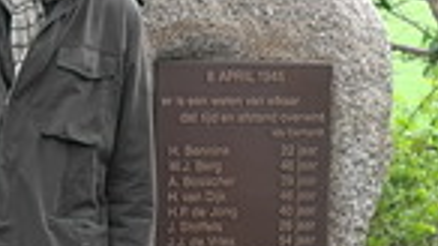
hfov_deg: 10.2
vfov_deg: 5.8
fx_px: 2403
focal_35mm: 207
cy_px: 298
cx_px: -111
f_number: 4
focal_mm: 24
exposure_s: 1/100
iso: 100
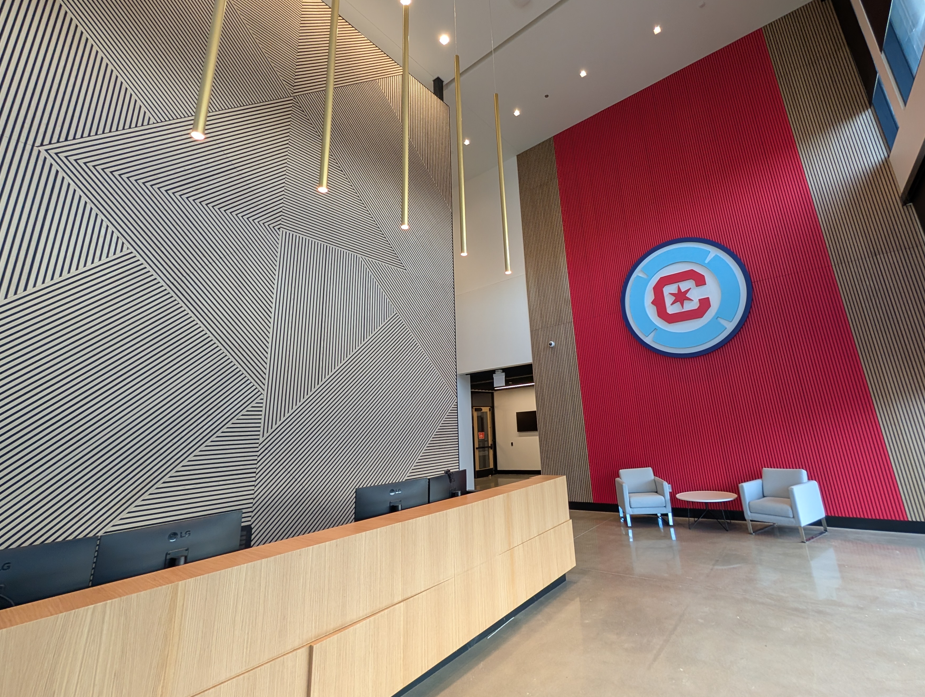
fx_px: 375
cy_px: 319
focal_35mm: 14
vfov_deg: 85.6
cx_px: 503
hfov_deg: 101.7
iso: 118
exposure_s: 1/120
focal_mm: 2.02
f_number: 1.7
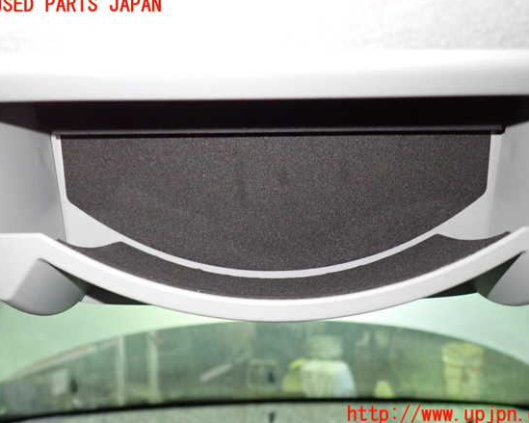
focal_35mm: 32
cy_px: 210
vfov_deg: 45.8
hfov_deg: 55.7
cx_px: 276
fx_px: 501
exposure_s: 1/30
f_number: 2.3
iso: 800
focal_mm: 5.4
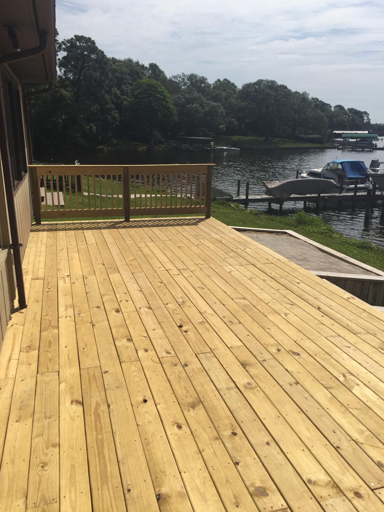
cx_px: 192
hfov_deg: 48.2
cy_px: 256
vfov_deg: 61.7
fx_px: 429
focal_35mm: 29
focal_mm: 4.15
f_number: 2.2
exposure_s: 1/4950
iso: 32
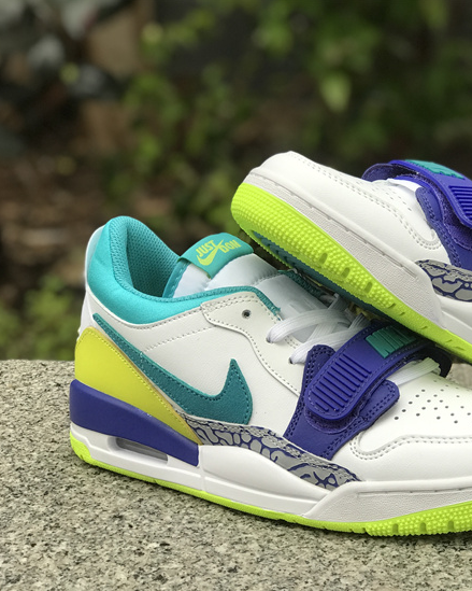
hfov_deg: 20.2
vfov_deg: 25.4
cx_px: 375
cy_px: 297
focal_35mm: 75
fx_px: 1310
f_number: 2.8
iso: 32
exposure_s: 1/50
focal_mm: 6.6
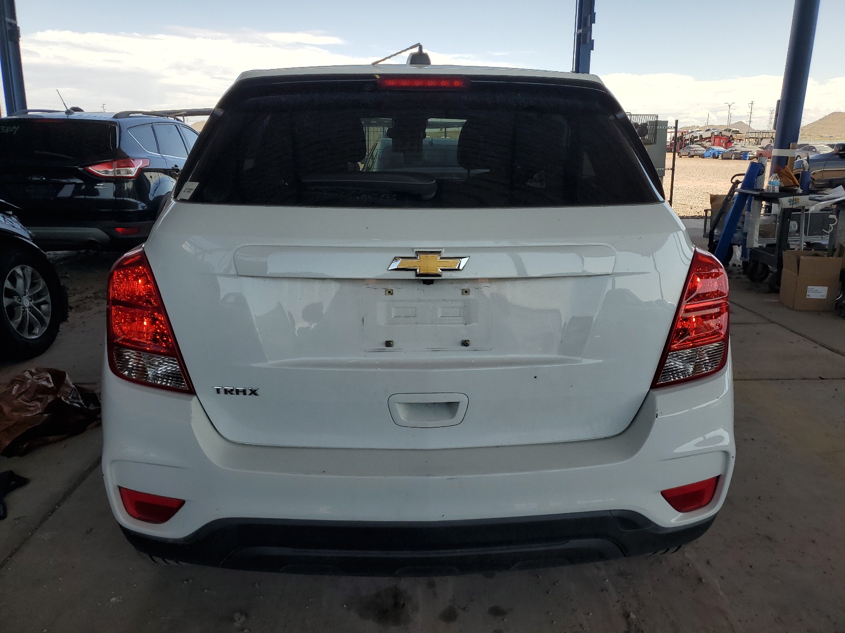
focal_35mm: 26
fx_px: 635
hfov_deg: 67.3
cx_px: 422
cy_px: 316
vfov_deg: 53.1
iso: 50
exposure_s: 1/1250
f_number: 1.5
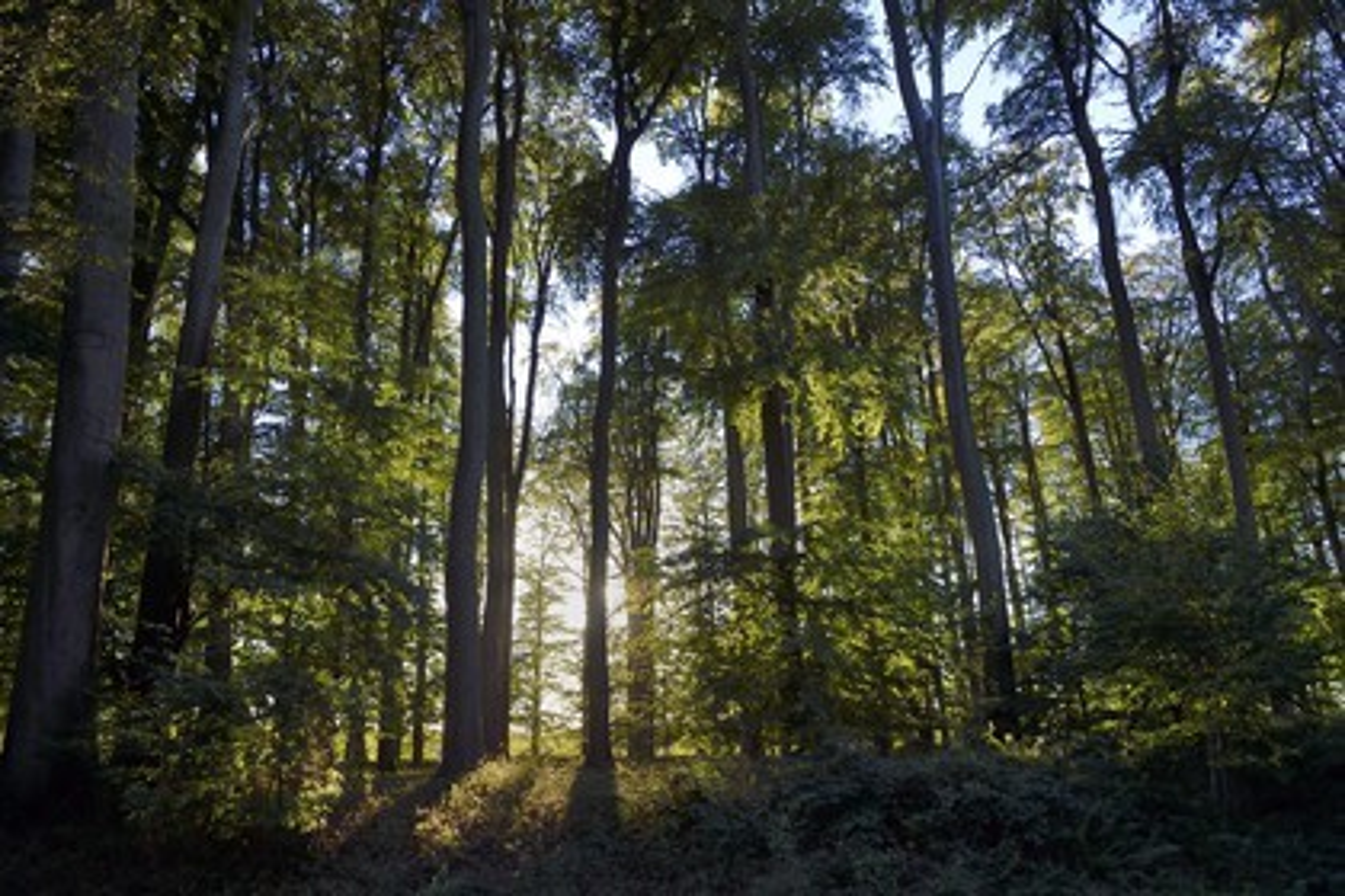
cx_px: 672
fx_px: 897
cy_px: 448
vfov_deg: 53.1
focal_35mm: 24
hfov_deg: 73.7
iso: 400
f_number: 11
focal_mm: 24
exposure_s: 1/80
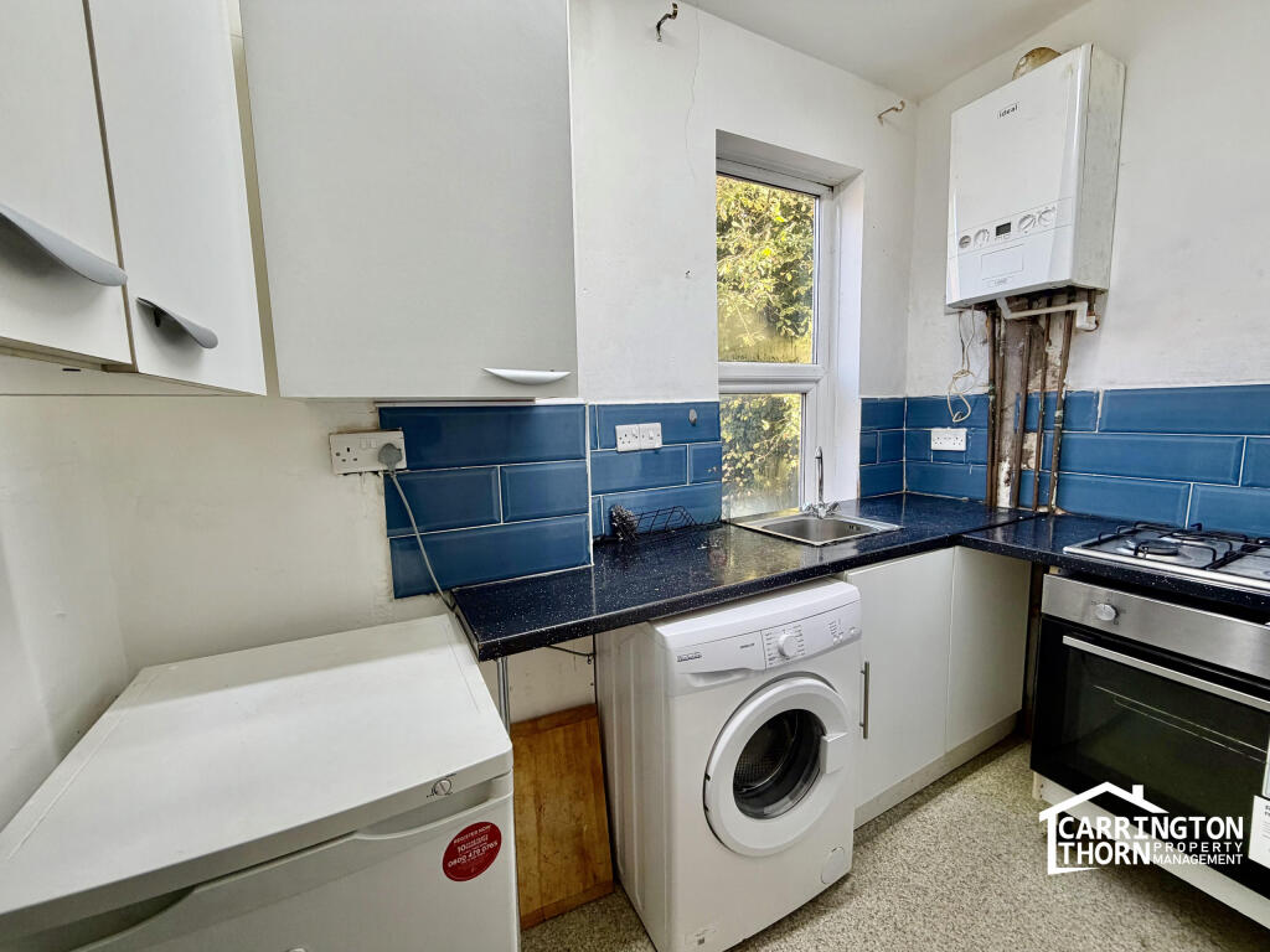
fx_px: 514
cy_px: 476
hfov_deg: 102.1
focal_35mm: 14
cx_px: 635
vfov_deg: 85.7
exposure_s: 1/100
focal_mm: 2.22
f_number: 2.2
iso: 125
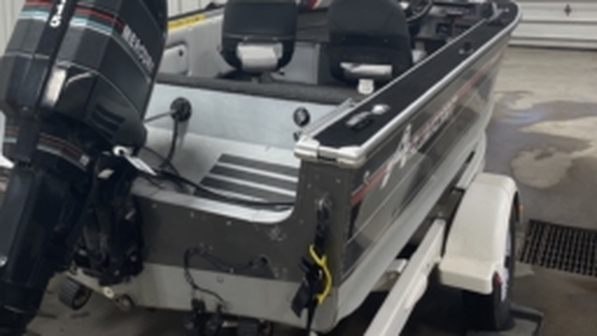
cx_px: 194
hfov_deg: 45.6
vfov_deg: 26.3
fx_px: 697
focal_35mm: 44
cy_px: 41
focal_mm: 4.2
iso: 40
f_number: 1.6
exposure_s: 1/121
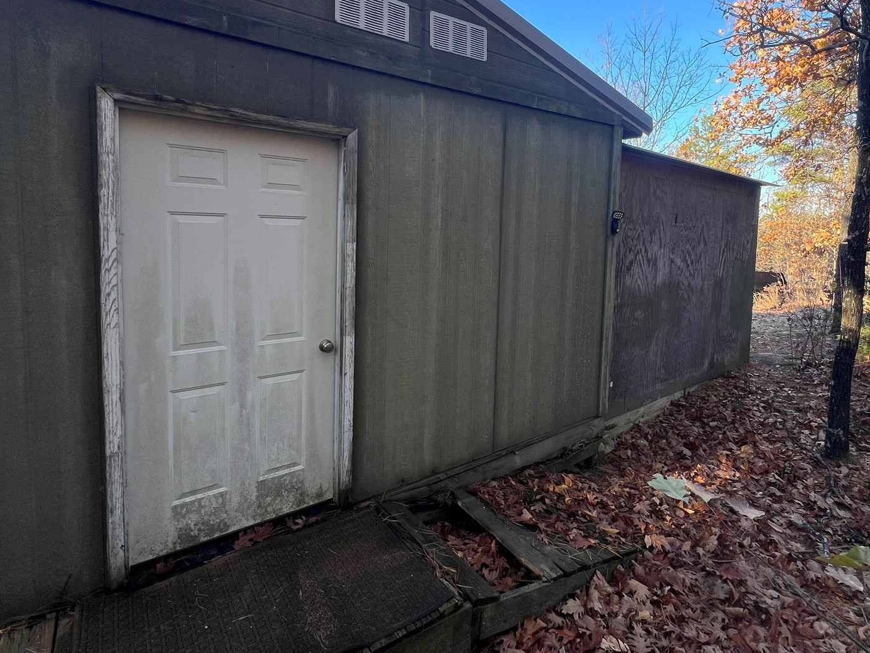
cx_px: 530
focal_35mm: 18
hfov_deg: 86.4
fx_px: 452
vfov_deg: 70.8
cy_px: 259
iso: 32
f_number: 1.8
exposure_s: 1/188
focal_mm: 1.57
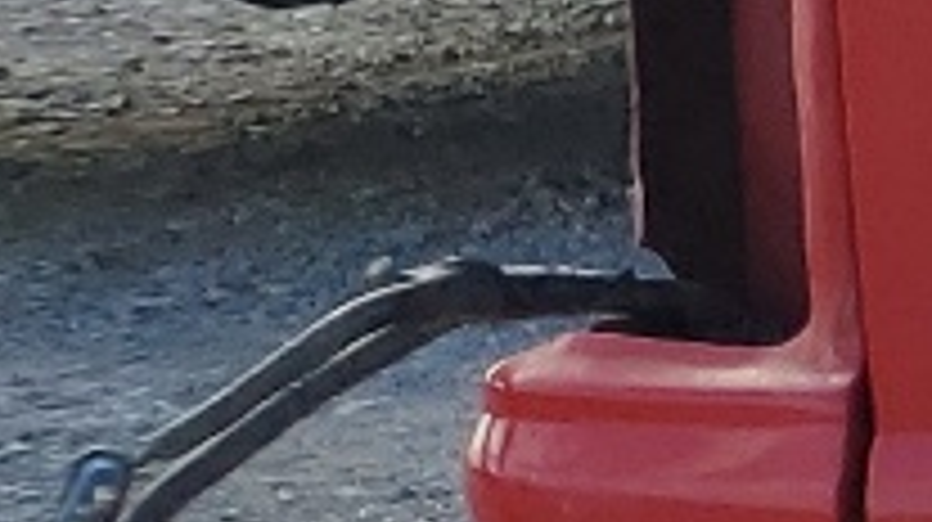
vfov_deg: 5.5
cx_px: 3431
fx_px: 5407
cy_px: 135
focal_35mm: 219
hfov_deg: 7.6
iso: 50
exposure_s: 1/1667
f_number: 1.5
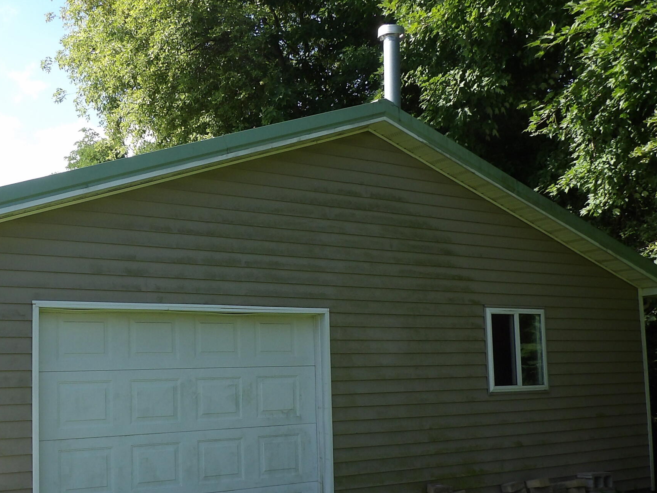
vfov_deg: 34.2
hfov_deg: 44.3
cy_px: 301
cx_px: 233
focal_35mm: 42
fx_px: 797
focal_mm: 4.3
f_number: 3.2
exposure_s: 1/377
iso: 100
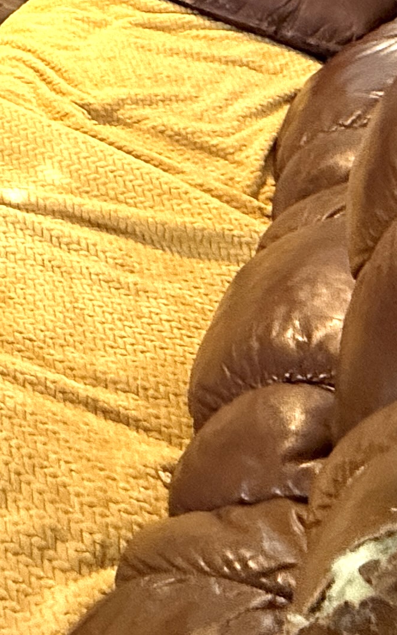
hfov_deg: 18.4
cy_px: -92
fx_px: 969
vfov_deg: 31.4
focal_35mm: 56
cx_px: -311
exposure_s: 1/60
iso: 500
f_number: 2.2
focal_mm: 2.22
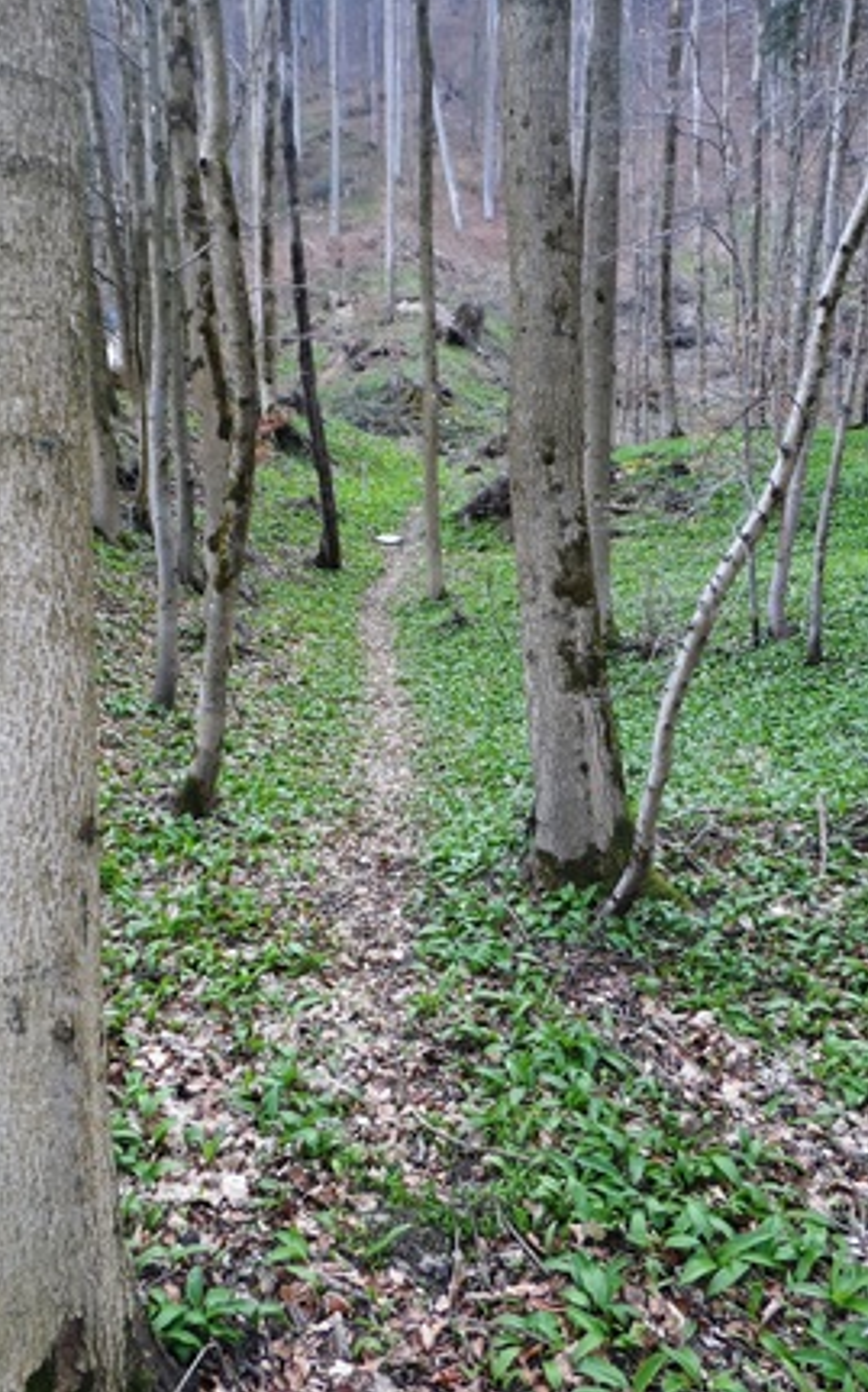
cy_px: 685
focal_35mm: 26
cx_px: 345
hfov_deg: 47.3
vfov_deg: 70.4
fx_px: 985
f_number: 3.2
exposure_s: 1/30
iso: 80
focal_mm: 4
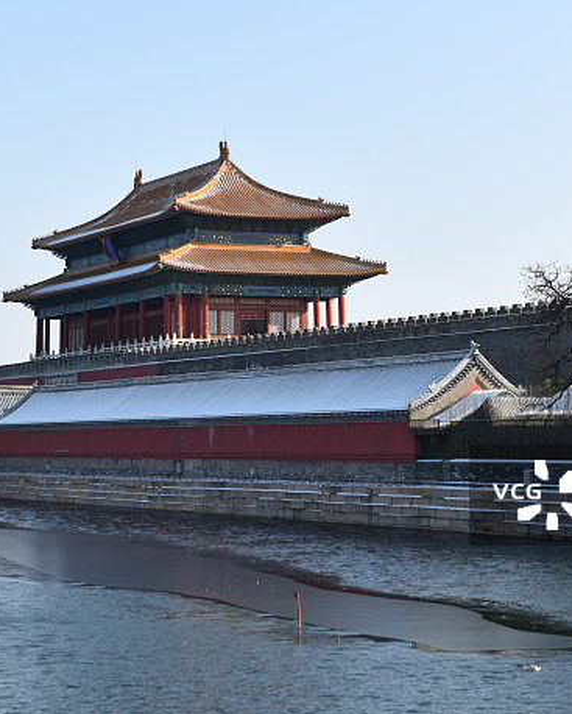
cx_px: 193
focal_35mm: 95
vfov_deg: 20.1
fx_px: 2008
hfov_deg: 16.2
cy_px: 302
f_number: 8
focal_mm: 58
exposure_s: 1/250
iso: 160
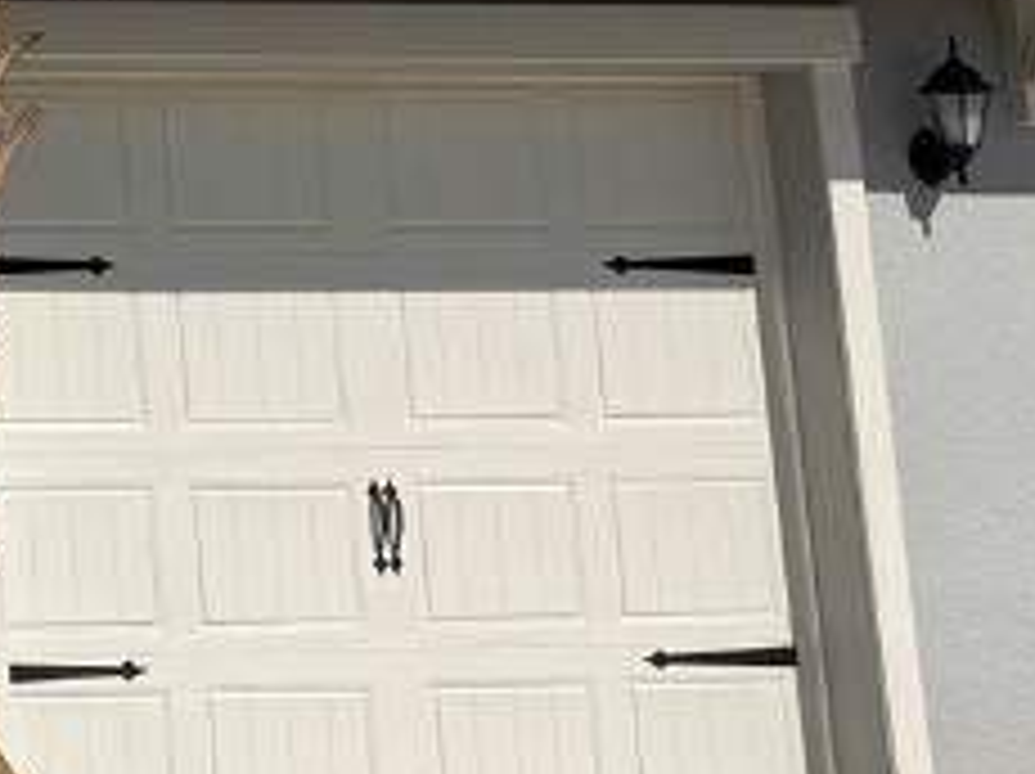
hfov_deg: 15.4
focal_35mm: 107
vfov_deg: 13.2
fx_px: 3196
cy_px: -288
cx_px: -927
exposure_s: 1/10309
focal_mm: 6.76
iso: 80
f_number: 1.78
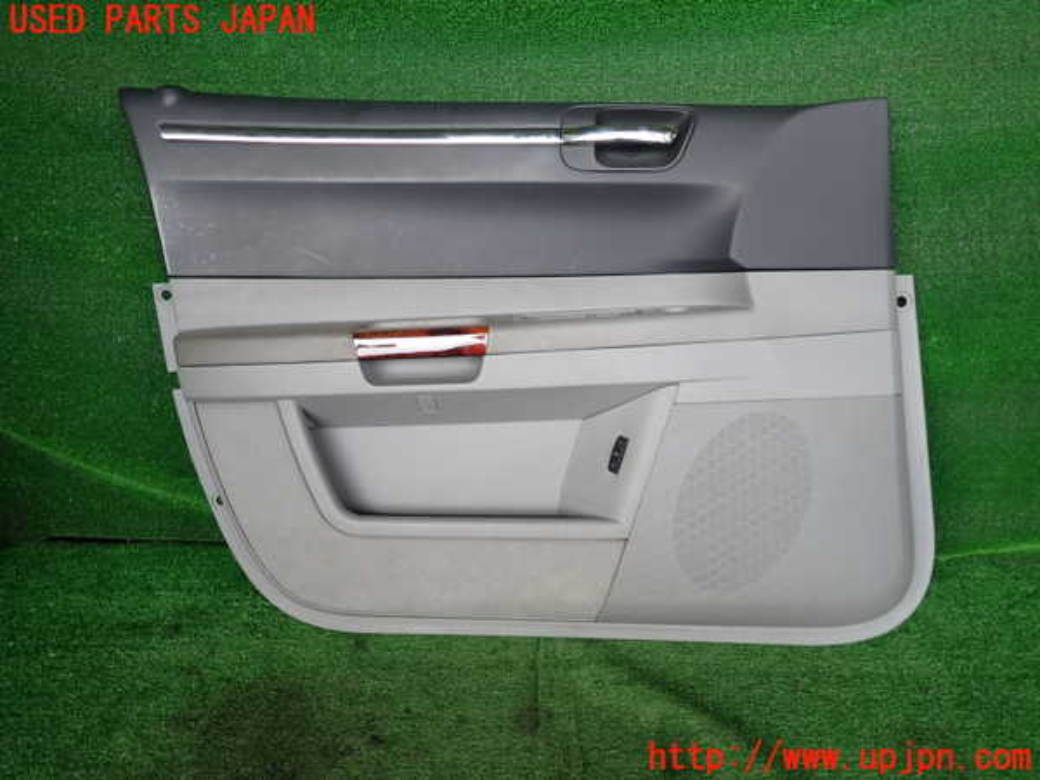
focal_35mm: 25
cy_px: 390
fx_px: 751
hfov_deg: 69.4
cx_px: 520
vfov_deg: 54.9
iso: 100
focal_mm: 4.5
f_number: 2
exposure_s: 1/125
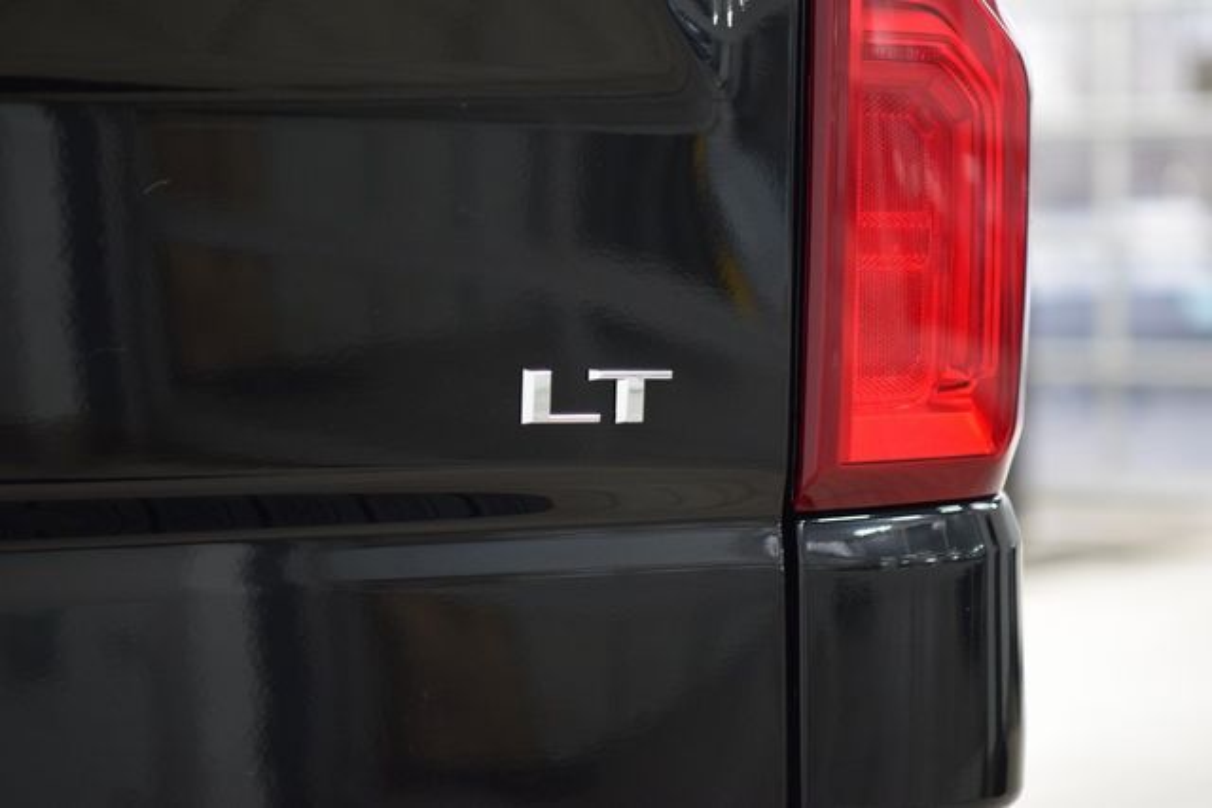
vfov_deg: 13.0
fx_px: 3536
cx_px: 606
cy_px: 404
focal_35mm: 105
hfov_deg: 19.5
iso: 1600
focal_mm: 70
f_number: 2.8
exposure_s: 1/60
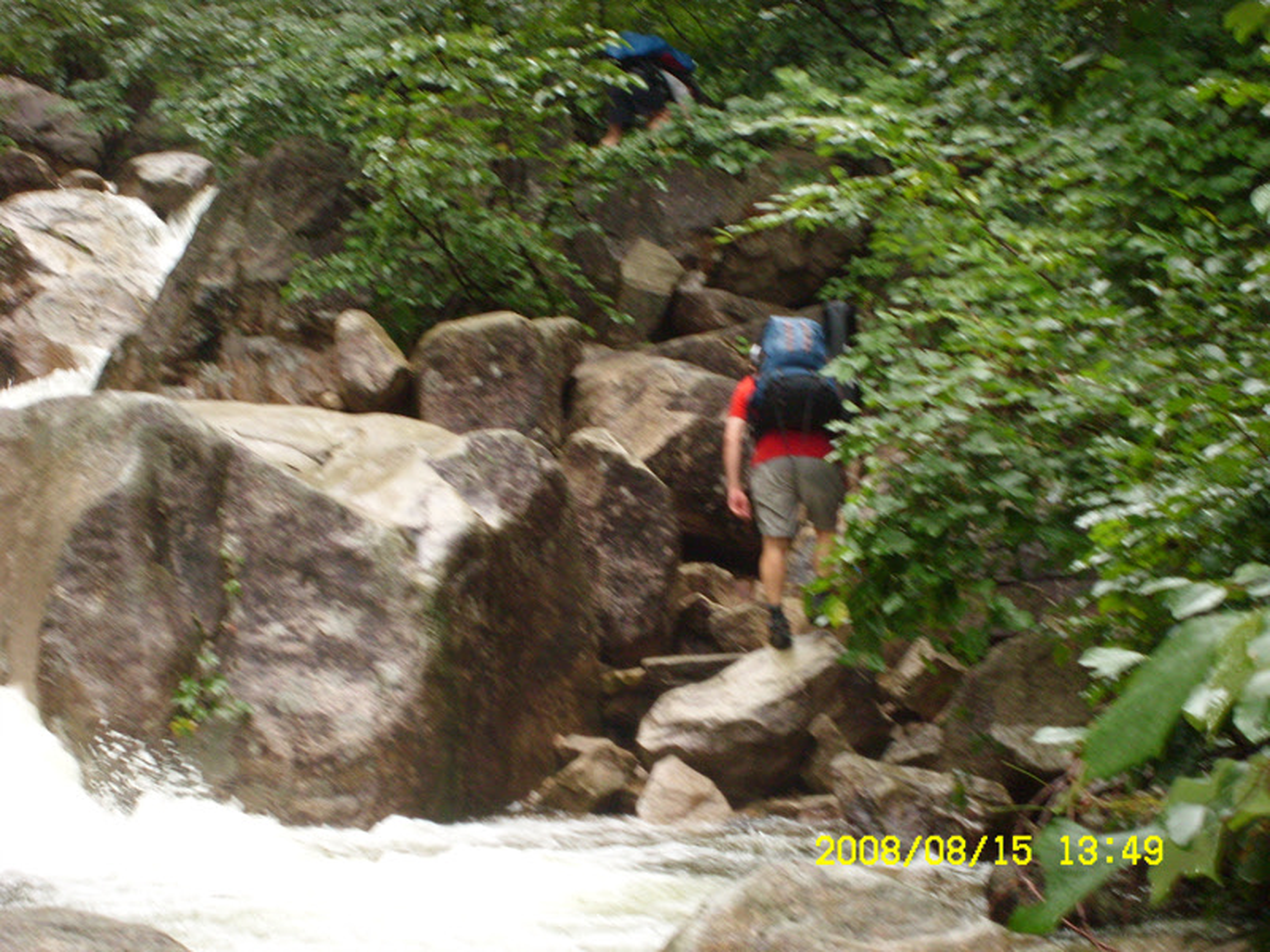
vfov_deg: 14.1
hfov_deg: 18.7
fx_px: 3852
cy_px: 476
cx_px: 635
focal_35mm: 105
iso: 300
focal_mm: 17.4
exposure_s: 1/60
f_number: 4.9
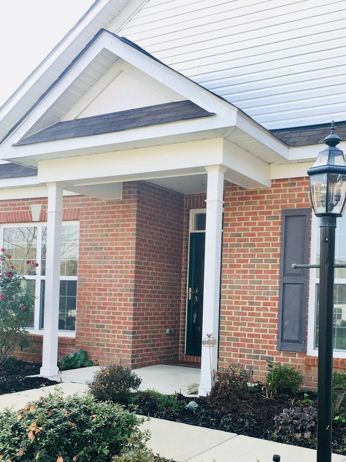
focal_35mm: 42
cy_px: 303
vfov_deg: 44.2
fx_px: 560
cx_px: 213
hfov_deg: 34.2
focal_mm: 4.15
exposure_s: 1/223
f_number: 2.2
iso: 25
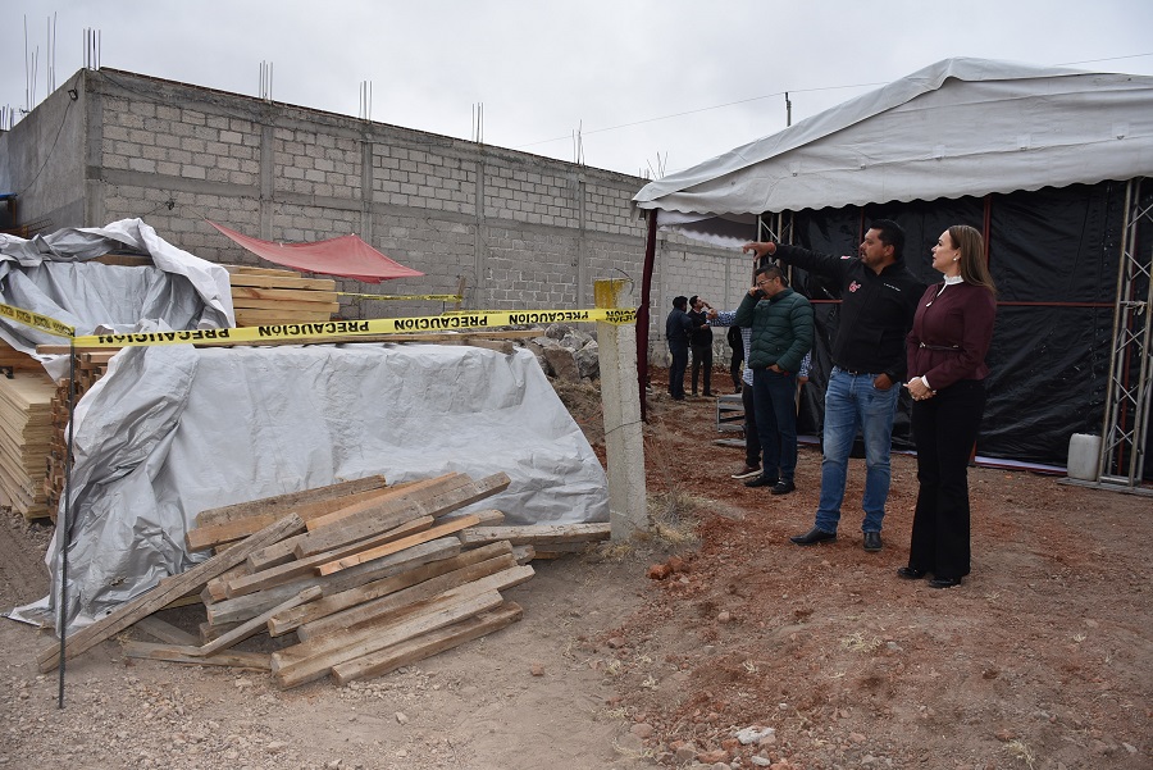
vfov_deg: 48.0
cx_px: 576
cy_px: 385
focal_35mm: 27
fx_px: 865
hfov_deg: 67.4
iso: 100
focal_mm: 18
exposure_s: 1/250
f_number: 5
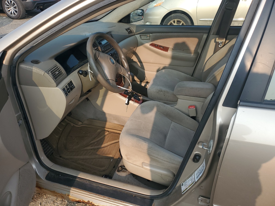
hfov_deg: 67.3
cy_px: 103
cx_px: 138
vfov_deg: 53.1
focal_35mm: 26
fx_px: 207
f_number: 1.5
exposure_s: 1/1111
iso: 50
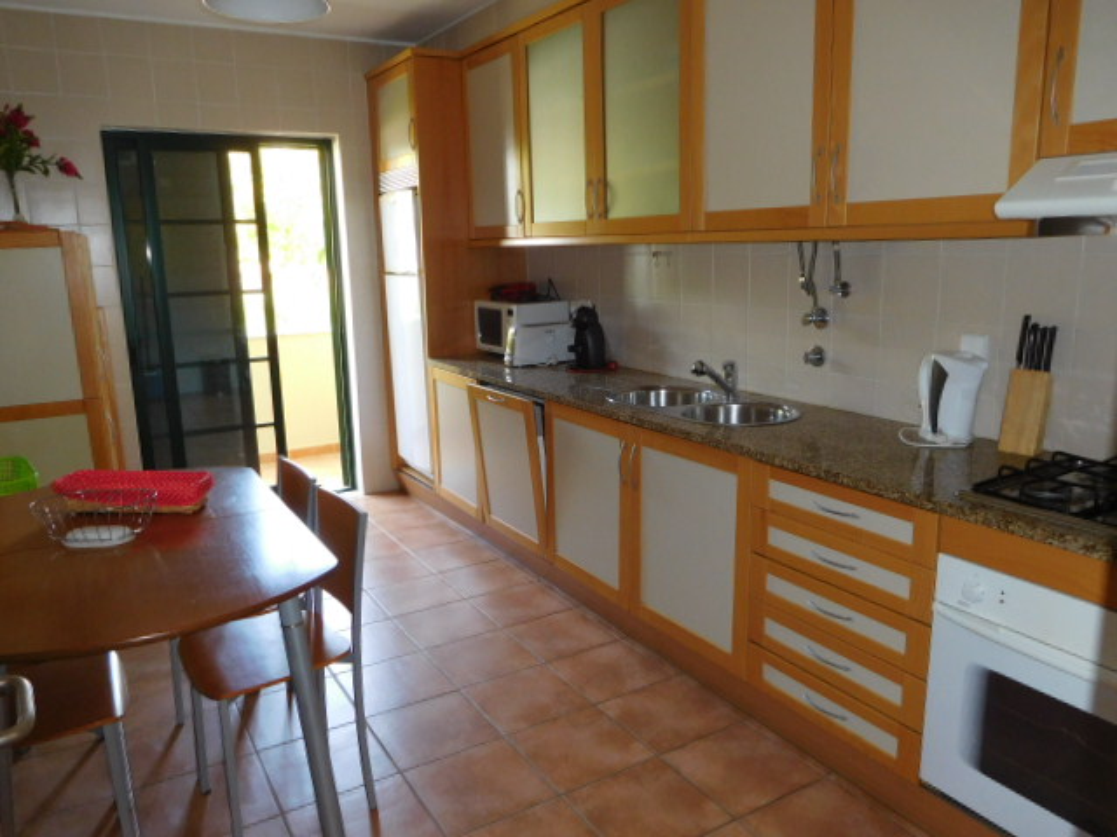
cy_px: 418
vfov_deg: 54.9
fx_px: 807
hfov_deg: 69.4
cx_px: 558
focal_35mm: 25
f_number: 3.4
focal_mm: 4.5
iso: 220
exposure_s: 1/30
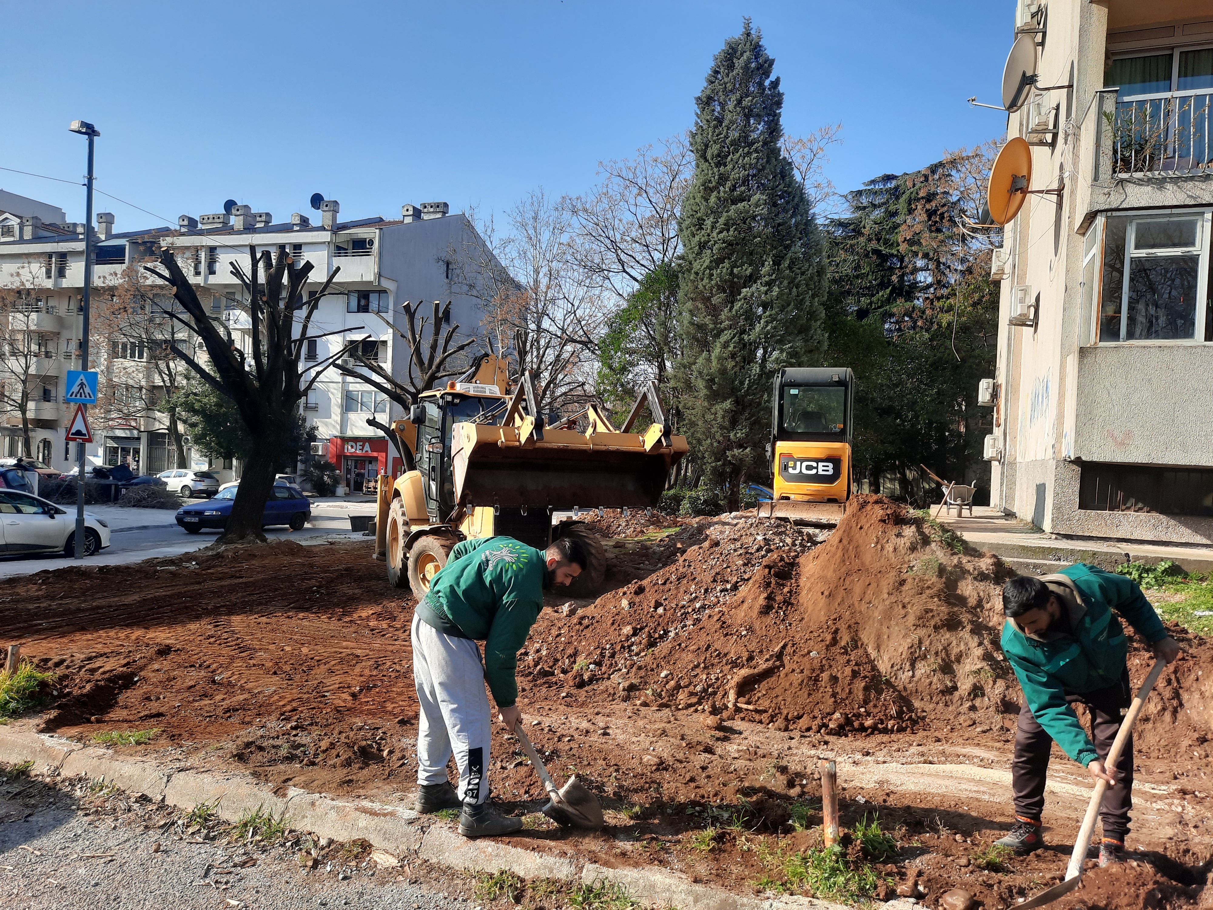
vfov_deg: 54.9
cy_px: 455
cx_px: 606
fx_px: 876
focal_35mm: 25
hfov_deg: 69.4
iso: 32
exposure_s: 1/716
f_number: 2
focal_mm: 4.6
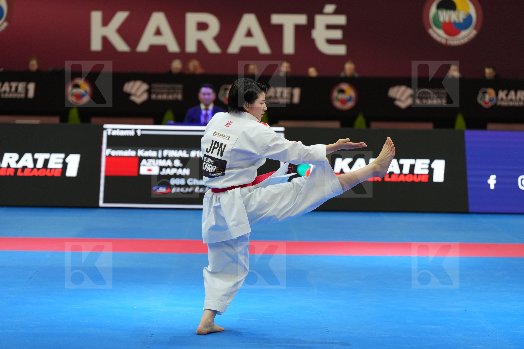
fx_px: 1528
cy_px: 174
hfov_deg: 19.5
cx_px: 262
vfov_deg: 13.0
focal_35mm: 105
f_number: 2.8
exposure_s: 1/1000
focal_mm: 105
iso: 1250
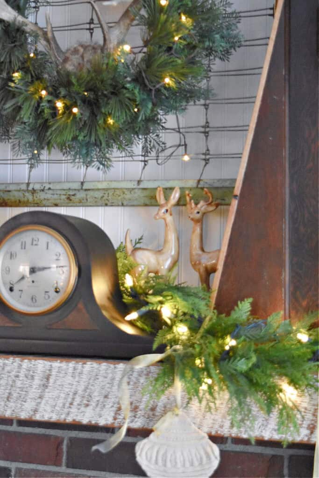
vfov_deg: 35.0
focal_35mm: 57
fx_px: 757
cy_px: 239
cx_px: 160
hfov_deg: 23.8
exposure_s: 1/60
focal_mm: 38
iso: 3600
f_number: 4.8
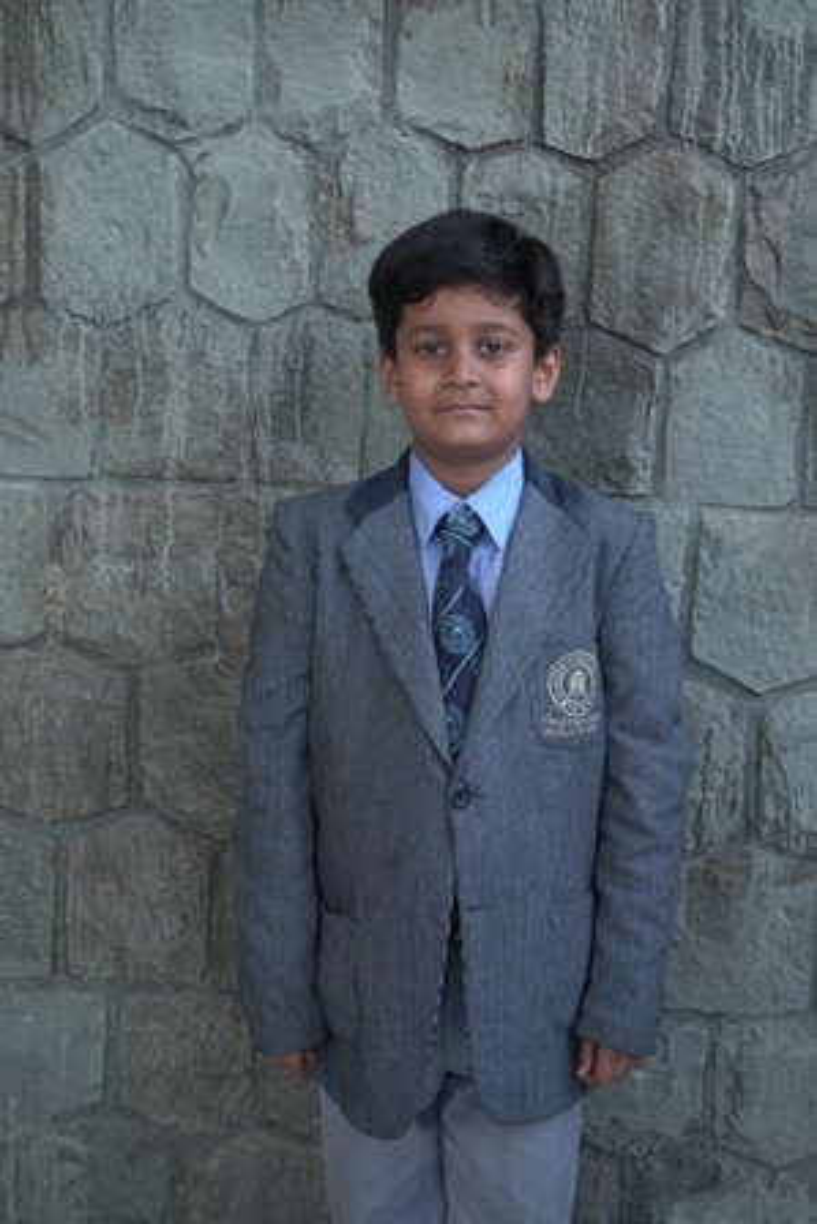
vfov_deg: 36.2
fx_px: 1871
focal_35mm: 55
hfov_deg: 24.6
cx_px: 408
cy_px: 612
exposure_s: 1/125
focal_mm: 55
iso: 400
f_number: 7.1
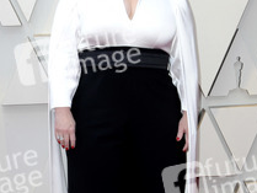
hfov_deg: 15.8
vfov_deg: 11.9
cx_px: 114
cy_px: 118
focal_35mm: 125
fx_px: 929
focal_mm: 68
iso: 800
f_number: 8
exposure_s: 1/250
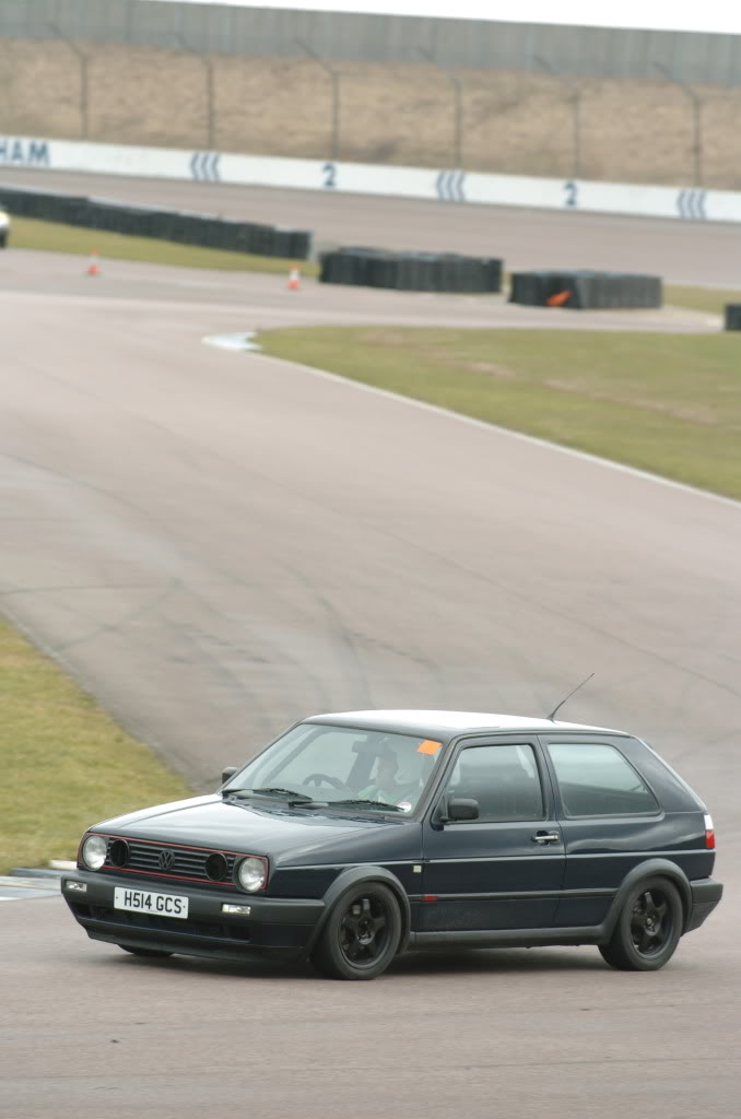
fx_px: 6514
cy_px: 560
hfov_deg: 6.5
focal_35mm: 210
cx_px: 370
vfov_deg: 9.8
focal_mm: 140
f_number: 4.2
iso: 250
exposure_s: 1/400
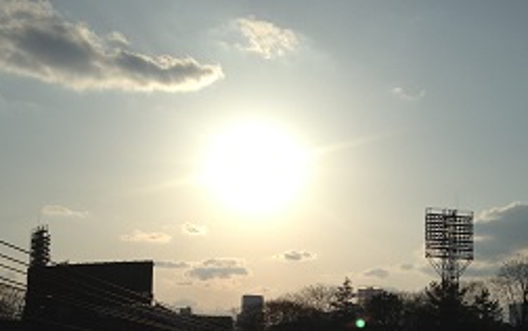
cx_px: 305
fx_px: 850
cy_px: 278
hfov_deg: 34.4
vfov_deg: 21.7
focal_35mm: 59
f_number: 2.4
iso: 50
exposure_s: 1/6803
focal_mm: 4.13
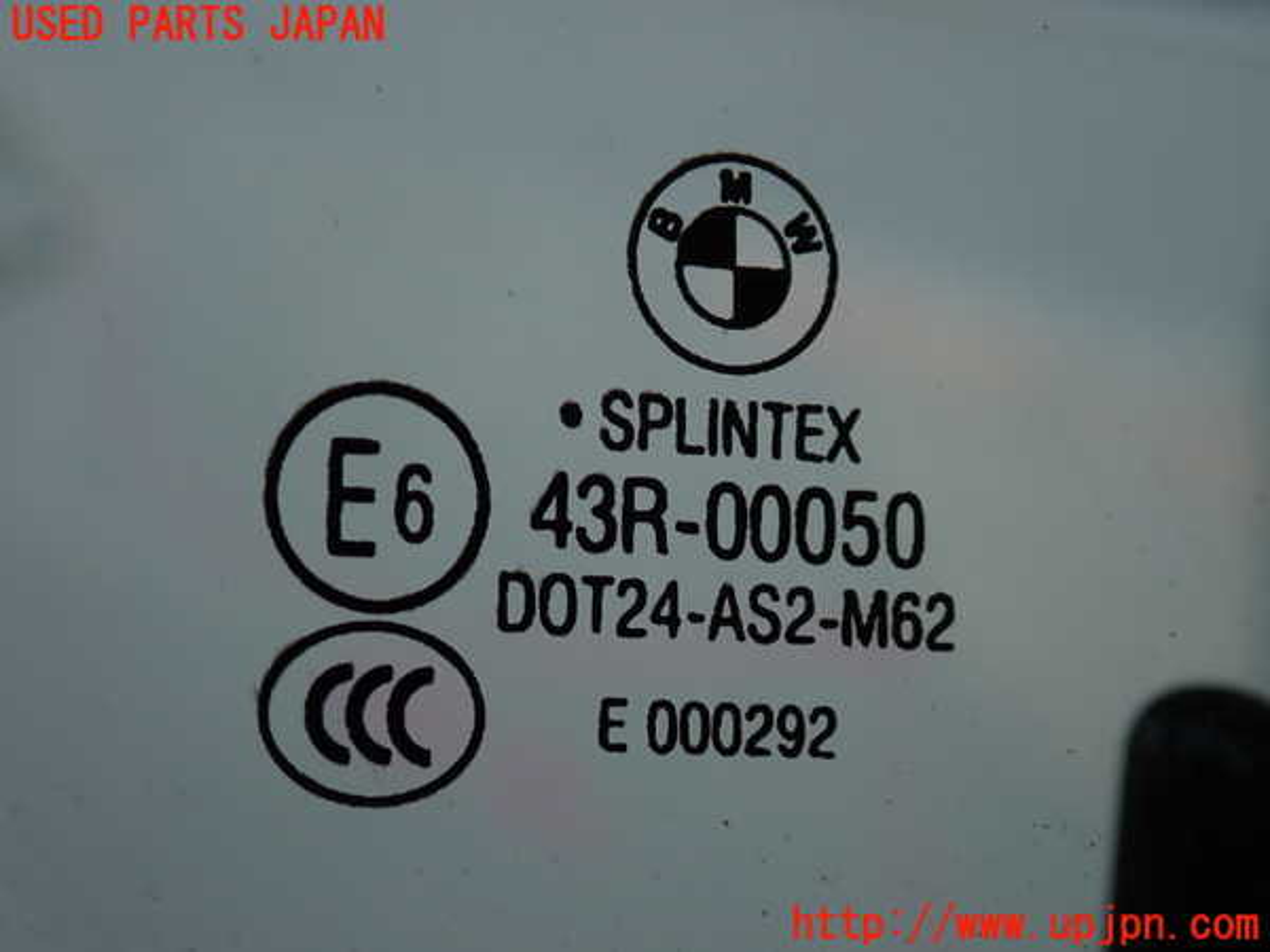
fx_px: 3449
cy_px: 476
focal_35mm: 94
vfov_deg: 15.7
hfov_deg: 20.9
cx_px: 635
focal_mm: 16.79
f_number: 4.7
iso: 100
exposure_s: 1/200
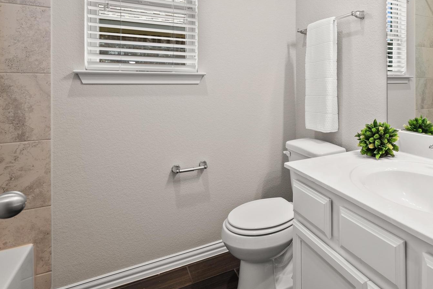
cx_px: 315
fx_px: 286
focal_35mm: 24
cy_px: 87
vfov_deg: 52.1
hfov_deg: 70.2
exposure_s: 1/3
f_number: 8
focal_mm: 15.5
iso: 250
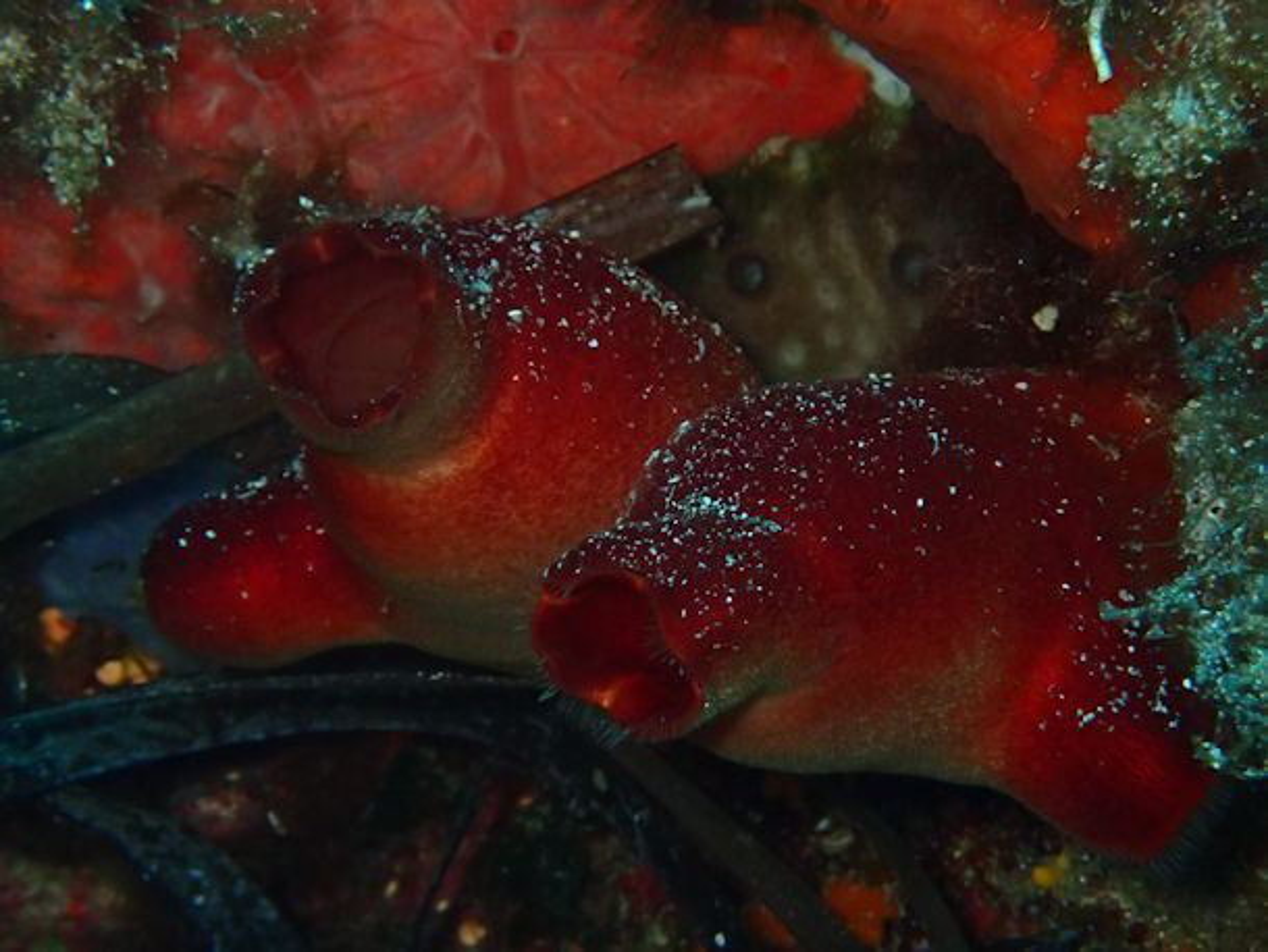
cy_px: 476
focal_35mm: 100
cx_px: 634
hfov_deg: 19.6
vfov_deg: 14.8
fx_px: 3664
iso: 800
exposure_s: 1/200
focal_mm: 18
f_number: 6.3
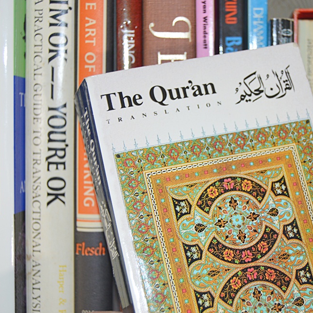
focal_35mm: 61
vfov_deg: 28.3
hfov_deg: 28.1
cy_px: 156
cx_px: 207
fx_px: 620
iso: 500
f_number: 4.2
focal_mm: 31
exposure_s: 1/60
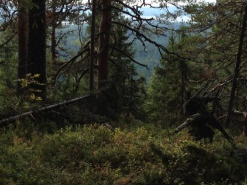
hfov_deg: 23.0
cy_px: 40
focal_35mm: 85
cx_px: 143
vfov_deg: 17.2
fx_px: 606
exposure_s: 1/541
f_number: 2.4
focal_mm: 4.28
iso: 64
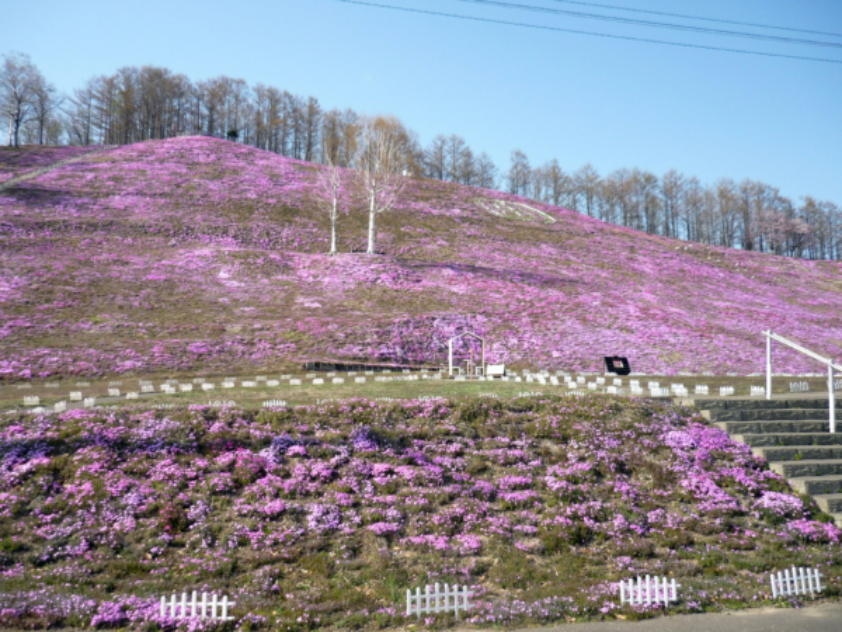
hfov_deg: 55.4
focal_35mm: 33
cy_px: 316
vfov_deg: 42.9
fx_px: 803
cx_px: 421
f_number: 2.8
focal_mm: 5.5
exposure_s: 1/640
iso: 100
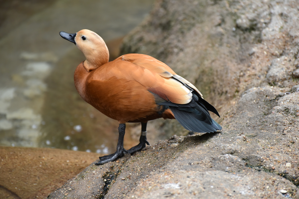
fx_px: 1828
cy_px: 100
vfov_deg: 6.2
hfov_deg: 9.4
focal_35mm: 220
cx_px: 150
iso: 1800
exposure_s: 1/500
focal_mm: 220
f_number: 5.3
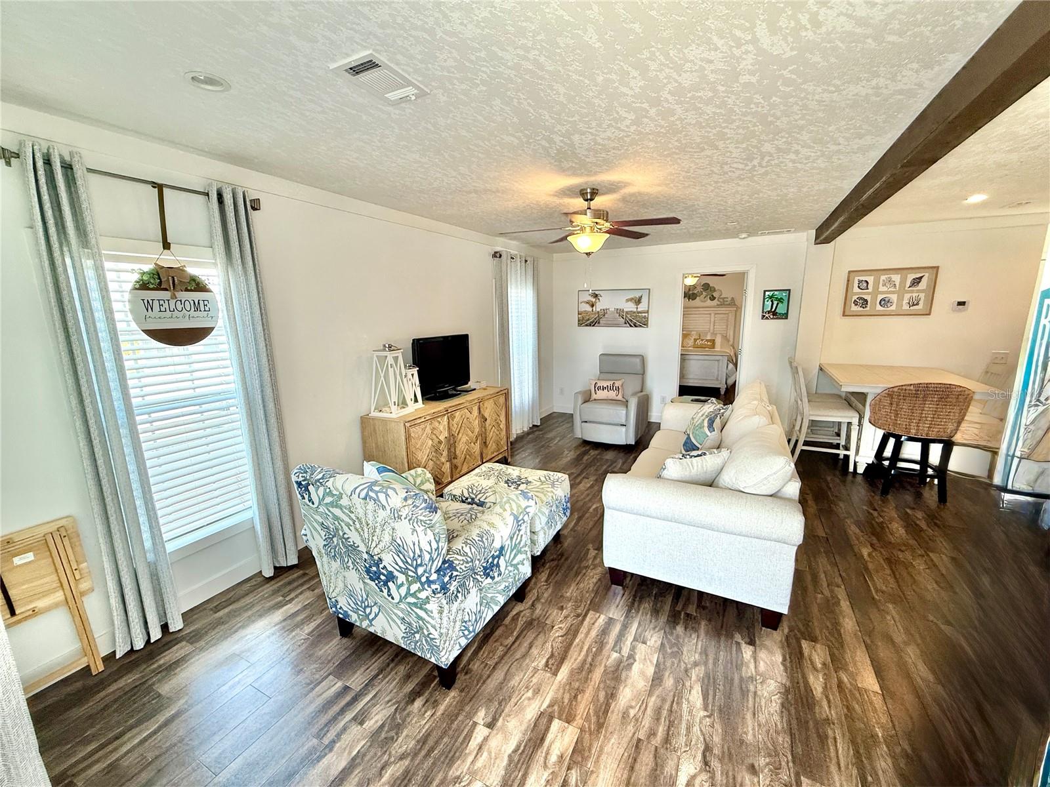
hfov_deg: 102.1
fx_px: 425
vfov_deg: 85.7
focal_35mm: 14
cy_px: 394
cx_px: 525
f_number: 2.2
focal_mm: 2.22
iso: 125
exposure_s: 1/120
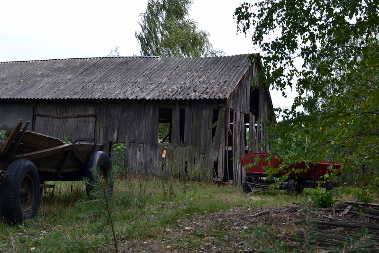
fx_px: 505
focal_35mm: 48
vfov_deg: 28.1
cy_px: 126
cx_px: 190
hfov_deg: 41.1
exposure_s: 1/200
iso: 400
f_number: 10
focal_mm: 32
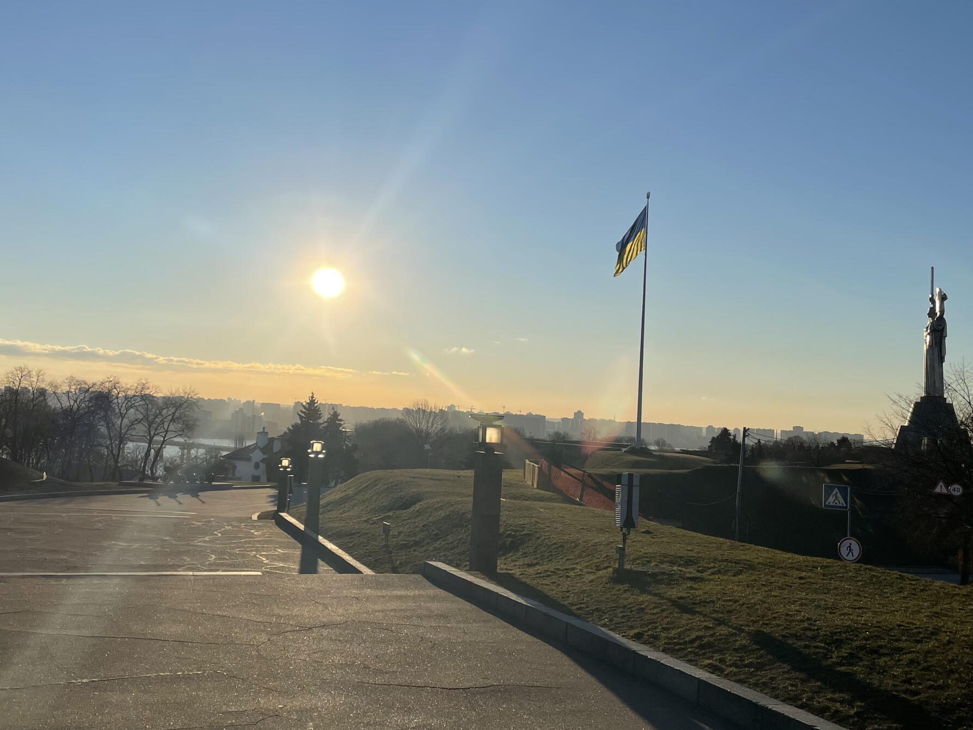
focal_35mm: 36
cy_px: 359
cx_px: 457
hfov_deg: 51.3
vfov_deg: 39.7
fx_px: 1012
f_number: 1.6
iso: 32
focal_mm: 4.2
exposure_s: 1/8403
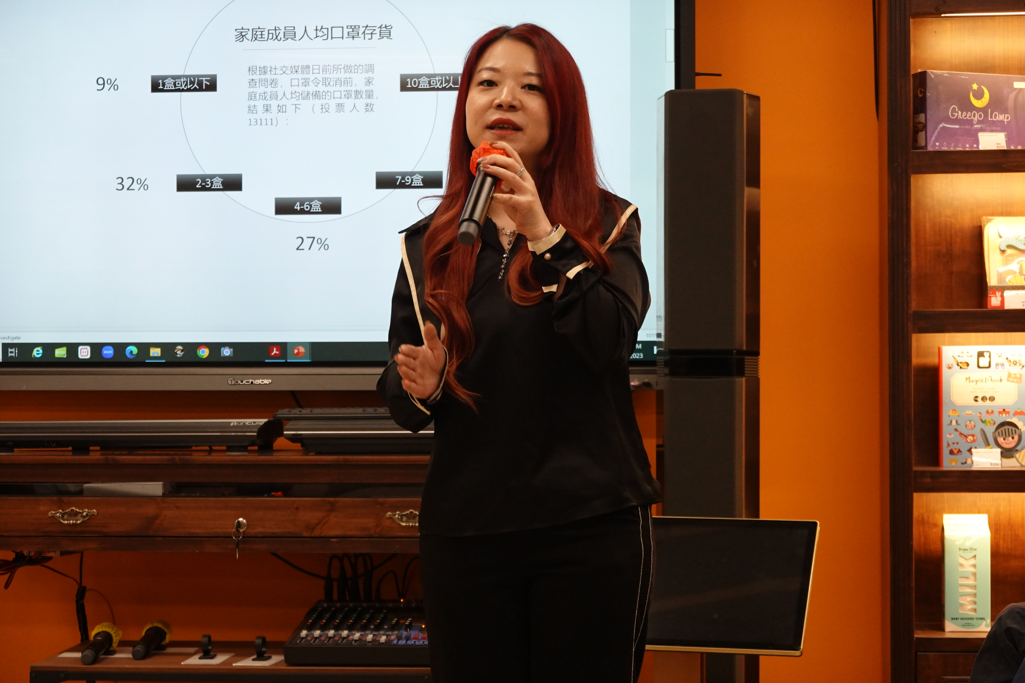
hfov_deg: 24.2
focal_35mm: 84
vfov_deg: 16.3
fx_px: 2391
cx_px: 512
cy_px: 342
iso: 1000
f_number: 4
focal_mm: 30.85
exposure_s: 1/100
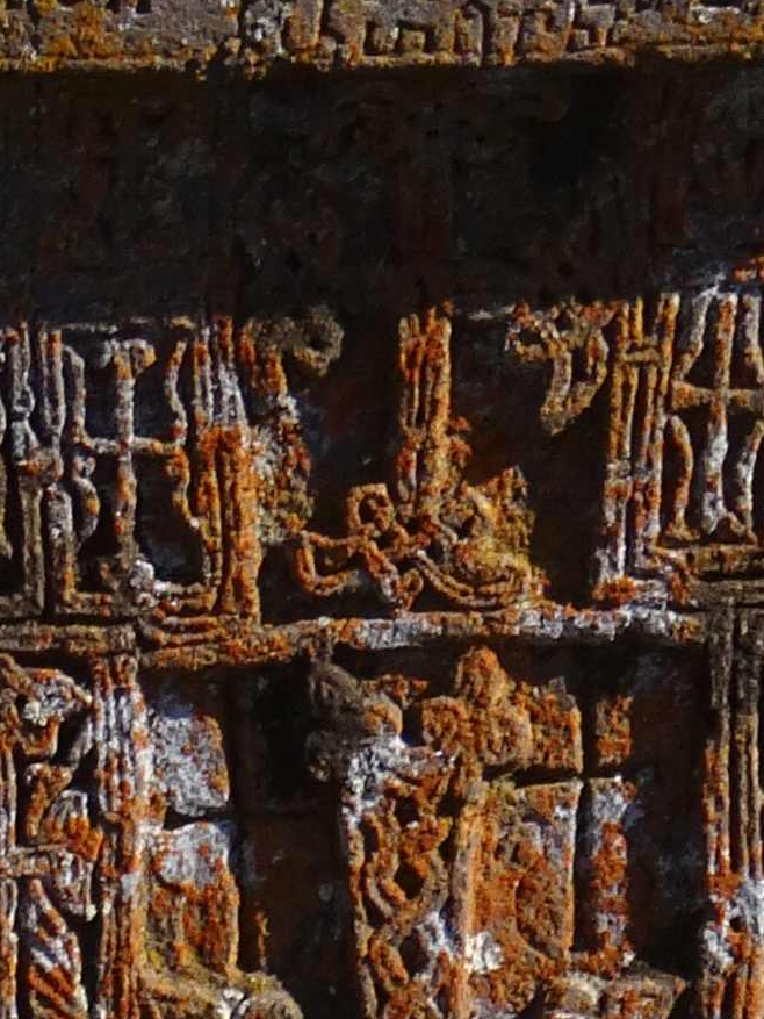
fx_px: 8208
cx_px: -1042
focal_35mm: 279
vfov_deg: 6.7
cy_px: 2488
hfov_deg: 5.2
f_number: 4.5
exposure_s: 1/500
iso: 80
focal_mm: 8.51
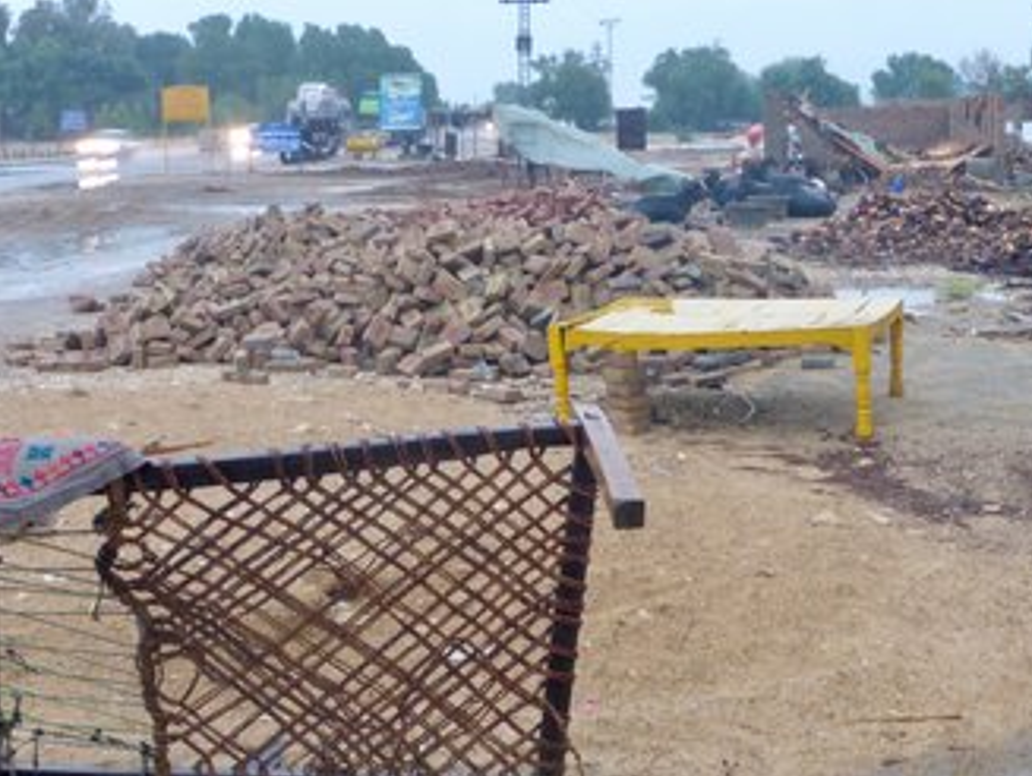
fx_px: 1701
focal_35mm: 57
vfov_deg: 25.7
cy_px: 361
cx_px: 495
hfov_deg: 33.7
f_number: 4.3
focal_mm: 7.8
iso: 400
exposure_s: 1/8
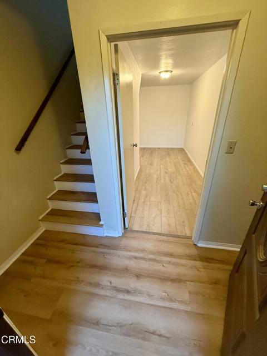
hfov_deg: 85.7
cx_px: 134
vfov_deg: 102.1
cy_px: 178
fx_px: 144
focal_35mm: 14
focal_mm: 2.22
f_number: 2.2
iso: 400
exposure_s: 1/60
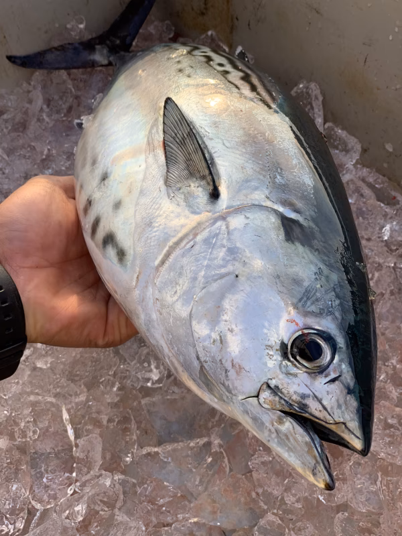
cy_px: 268
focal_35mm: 52
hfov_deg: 28.0
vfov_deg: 36.8
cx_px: 201
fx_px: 805
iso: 16
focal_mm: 6
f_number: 2.4
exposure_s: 1/272
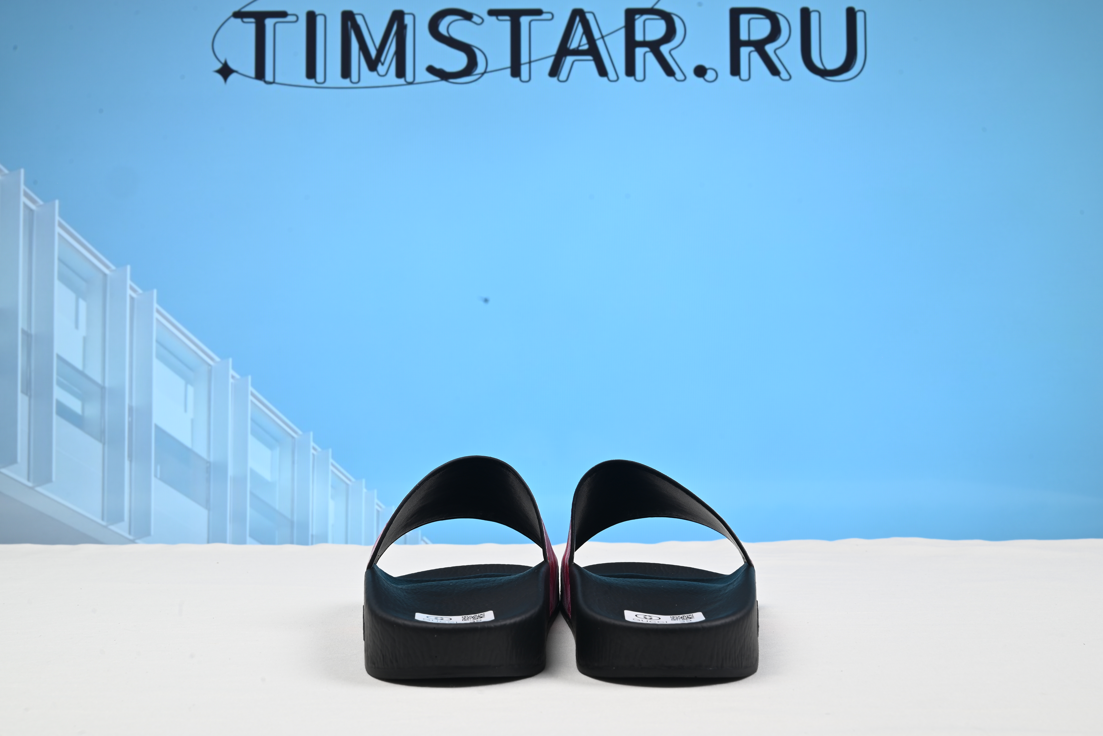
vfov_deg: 33.4
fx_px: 1226
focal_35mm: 40
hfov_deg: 48.4
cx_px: 552
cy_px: 368
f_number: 16
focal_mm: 40
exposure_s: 1/2.5
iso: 100
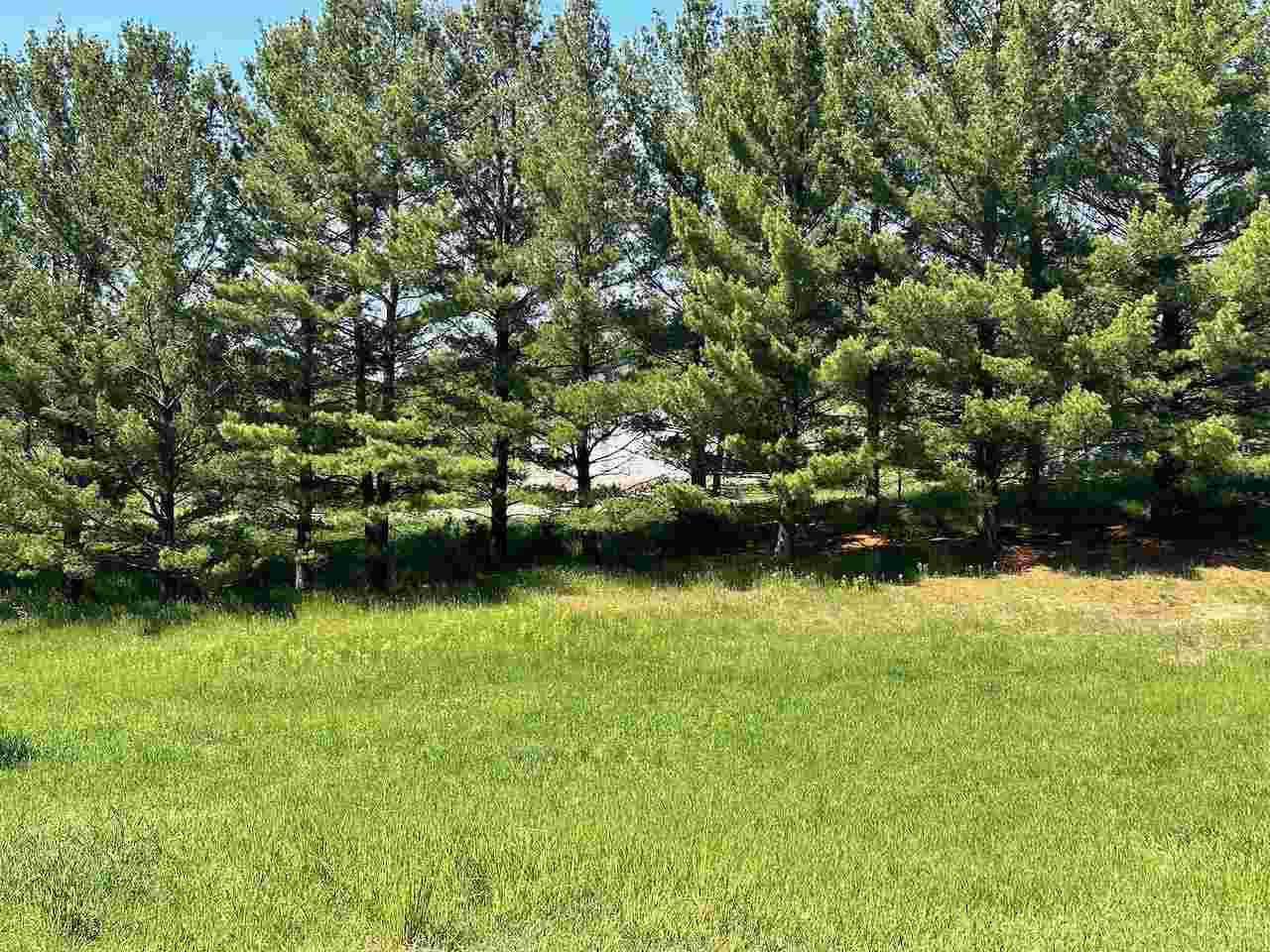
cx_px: 635
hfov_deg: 39.7
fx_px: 1761
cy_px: 476
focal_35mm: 48
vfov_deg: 30.3
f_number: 1.78
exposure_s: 1/1565
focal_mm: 6.86
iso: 64
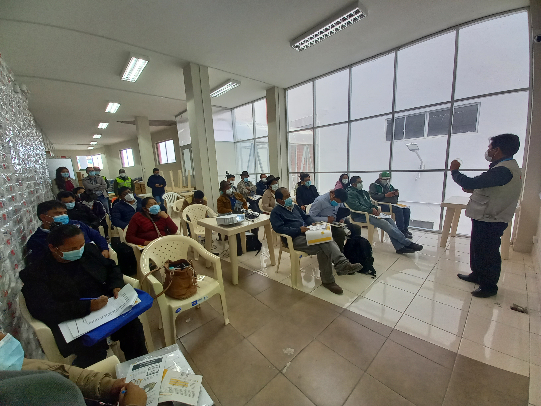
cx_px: 270
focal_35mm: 13
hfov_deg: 106.2
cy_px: 203
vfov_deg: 89.9
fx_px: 203
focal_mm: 1.42
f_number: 2.2
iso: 100
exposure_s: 1/50
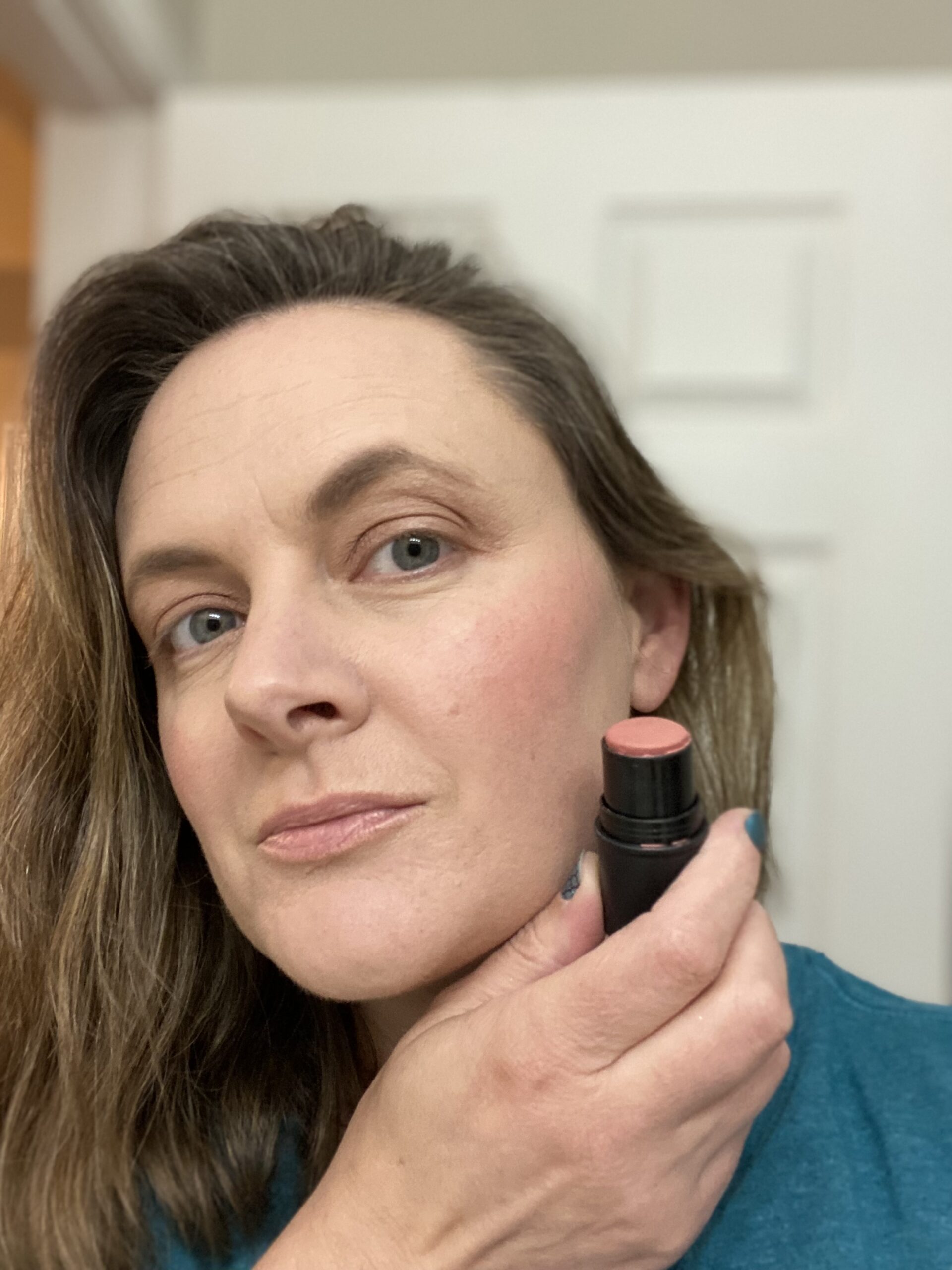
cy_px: 635
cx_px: 476
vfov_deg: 60.0
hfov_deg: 46.8
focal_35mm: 30
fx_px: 1100
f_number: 2.2
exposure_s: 1/60
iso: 250
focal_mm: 2.71
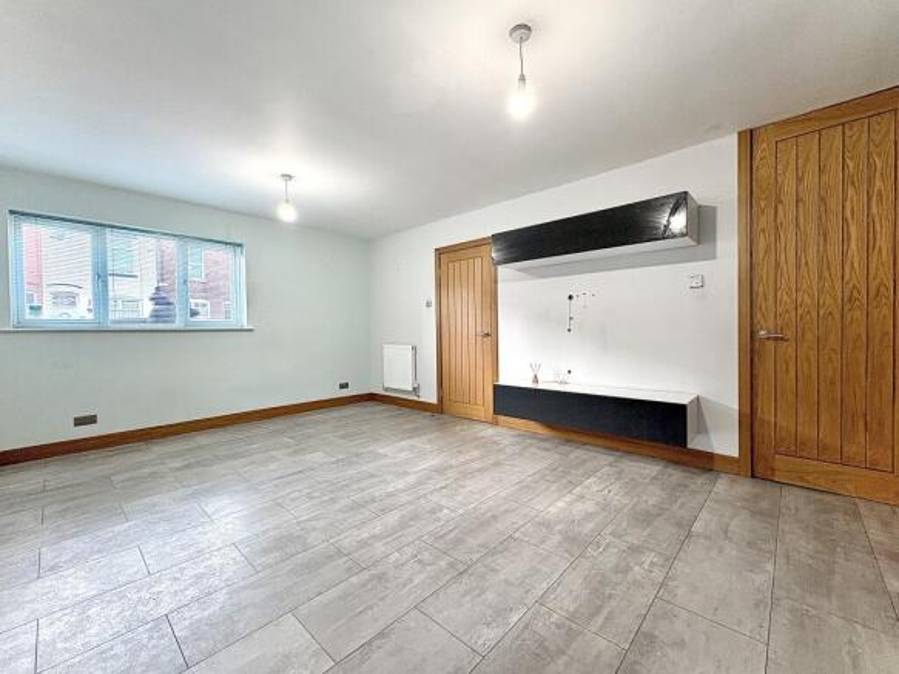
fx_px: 364
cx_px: 450
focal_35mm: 14
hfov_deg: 102.1
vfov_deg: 85.7
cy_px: 337
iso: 250
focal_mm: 2.22
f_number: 2.2
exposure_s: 1/50
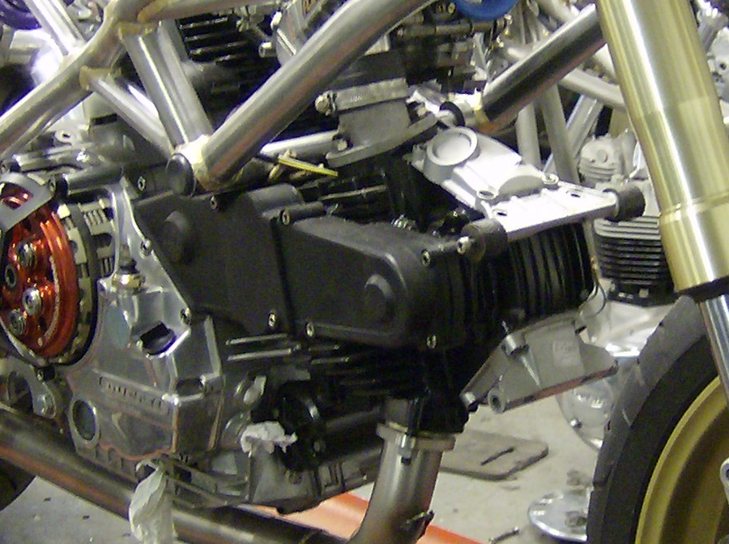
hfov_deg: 19.0
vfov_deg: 14.3
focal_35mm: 103
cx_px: 548
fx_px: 2165
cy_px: 186
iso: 200
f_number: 2.8
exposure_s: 1/10.1
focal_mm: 6
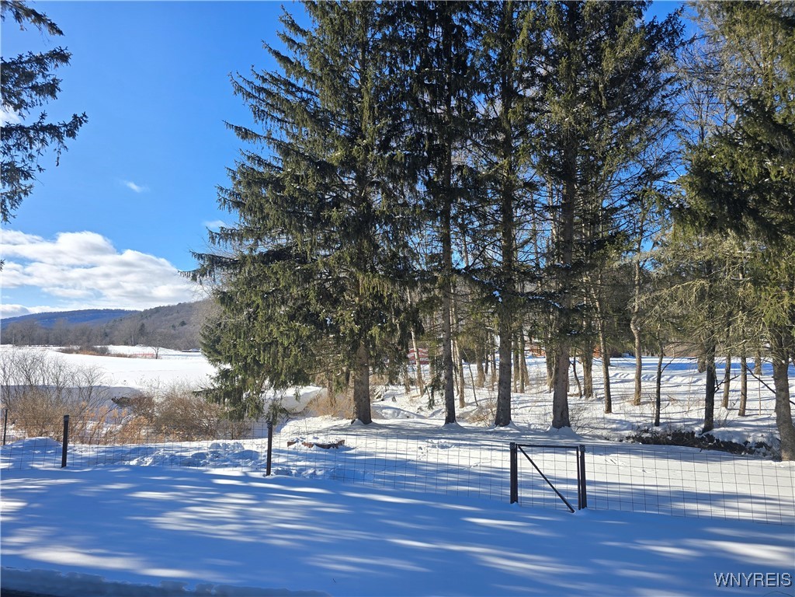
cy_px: 298
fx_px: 528
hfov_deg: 73.9
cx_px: 398
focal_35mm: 23
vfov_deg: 58.9
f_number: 1.7
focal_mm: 6.3
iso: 12
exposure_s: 1/525
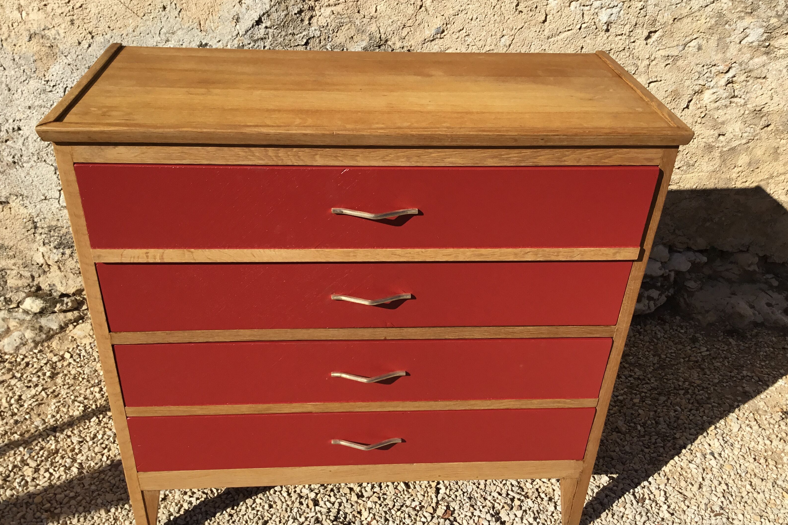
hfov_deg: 57.2
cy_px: 280
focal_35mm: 33
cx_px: 389
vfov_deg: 40.0
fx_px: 722
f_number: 2.4
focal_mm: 3.3
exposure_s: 1/1631
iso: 25
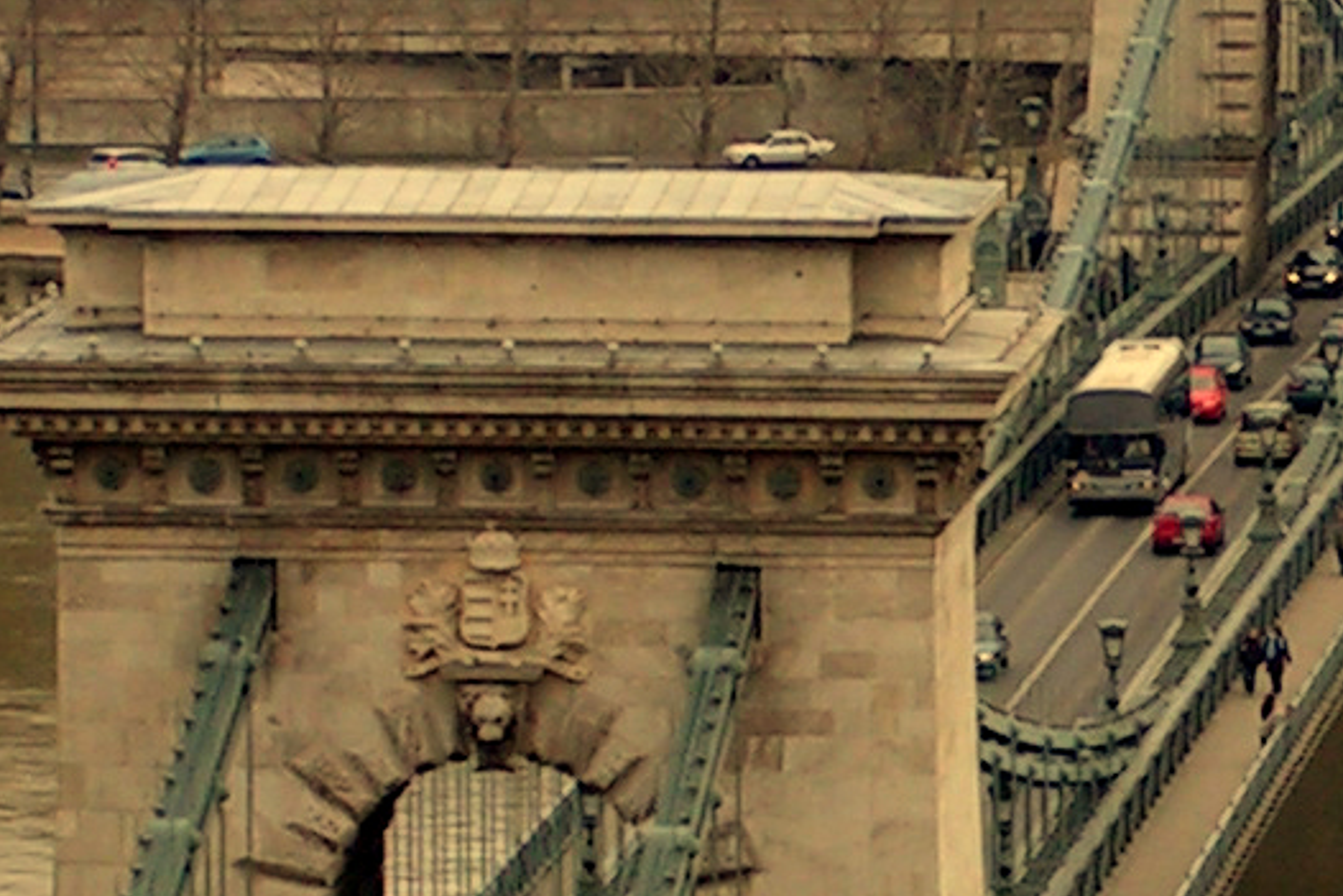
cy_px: 334
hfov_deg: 5.1
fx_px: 14925
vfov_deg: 3.4
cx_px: 2303
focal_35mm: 400
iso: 50
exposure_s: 1/500
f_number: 3.2
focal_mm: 14.8
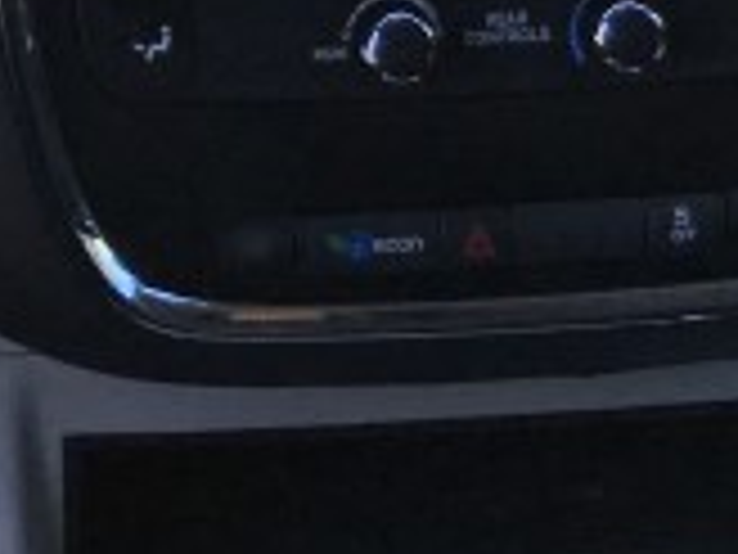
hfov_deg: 11.2
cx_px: 27
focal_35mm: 175
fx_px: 3731
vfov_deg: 7.9
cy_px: -703
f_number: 1.8
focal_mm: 3.99
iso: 20
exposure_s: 1/397
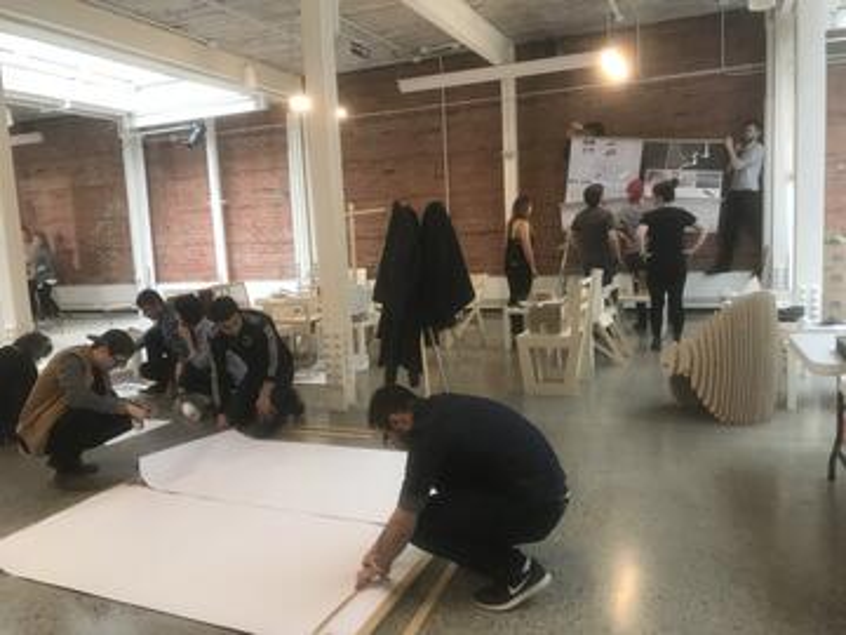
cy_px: 318
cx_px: 423
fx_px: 684
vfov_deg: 49.7
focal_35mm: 28
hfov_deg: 63.4
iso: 32
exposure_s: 1/30
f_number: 1.8
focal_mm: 3.99
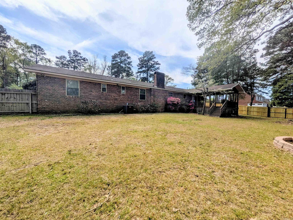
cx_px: 146
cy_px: 110
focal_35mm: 14
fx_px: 119
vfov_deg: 85.7
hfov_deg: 102.1
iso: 45
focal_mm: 1.85
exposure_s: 1/2294
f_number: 2.2
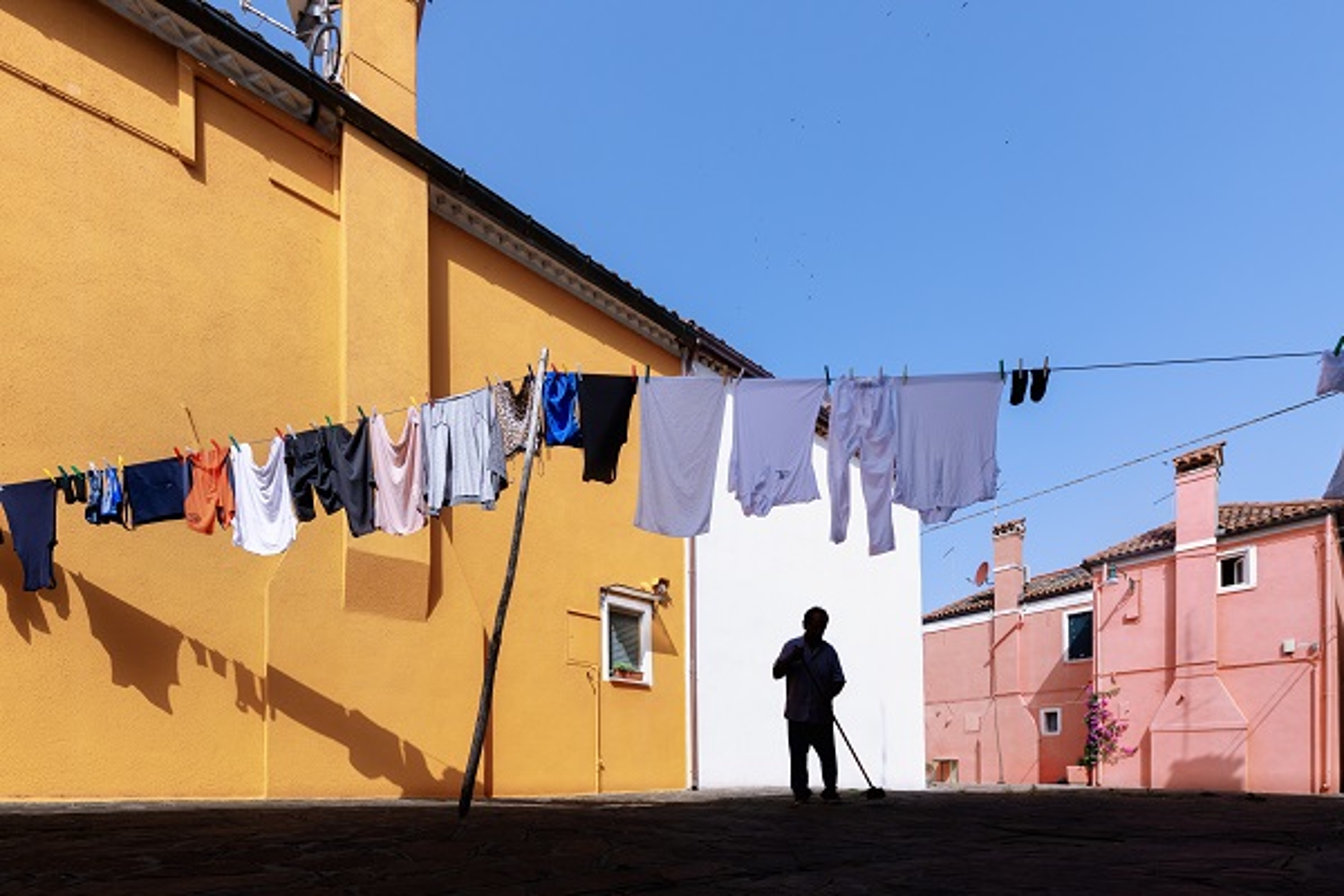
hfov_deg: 104.3
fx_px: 523
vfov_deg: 81.2
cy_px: 448
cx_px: 672
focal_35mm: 14
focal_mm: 14
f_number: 6.3
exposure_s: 1/1250
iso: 160
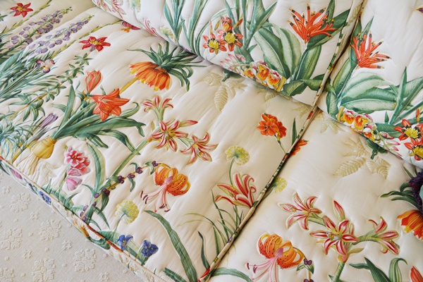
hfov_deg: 67.4
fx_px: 317
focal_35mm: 27
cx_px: 212
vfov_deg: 47.9
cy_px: 141
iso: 400
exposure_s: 1/100
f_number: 5
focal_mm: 18
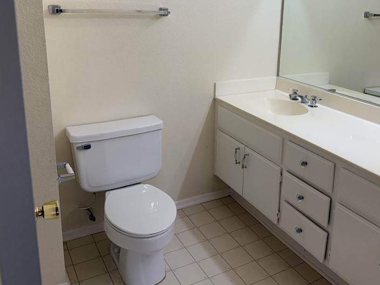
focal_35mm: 35
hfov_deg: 52.1
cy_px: 94
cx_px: 238
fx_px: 384
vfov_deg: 40.2
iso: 64
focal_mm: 6.76
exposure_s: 1/284
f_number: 1.78
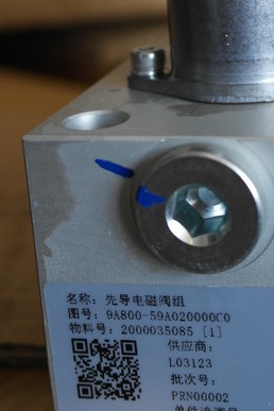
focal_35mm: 89
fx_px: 1016
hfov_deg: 15.1
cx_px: 281
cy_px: 68
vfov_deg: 22.5
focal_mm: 28
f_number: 4
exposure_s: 1/80
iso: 400
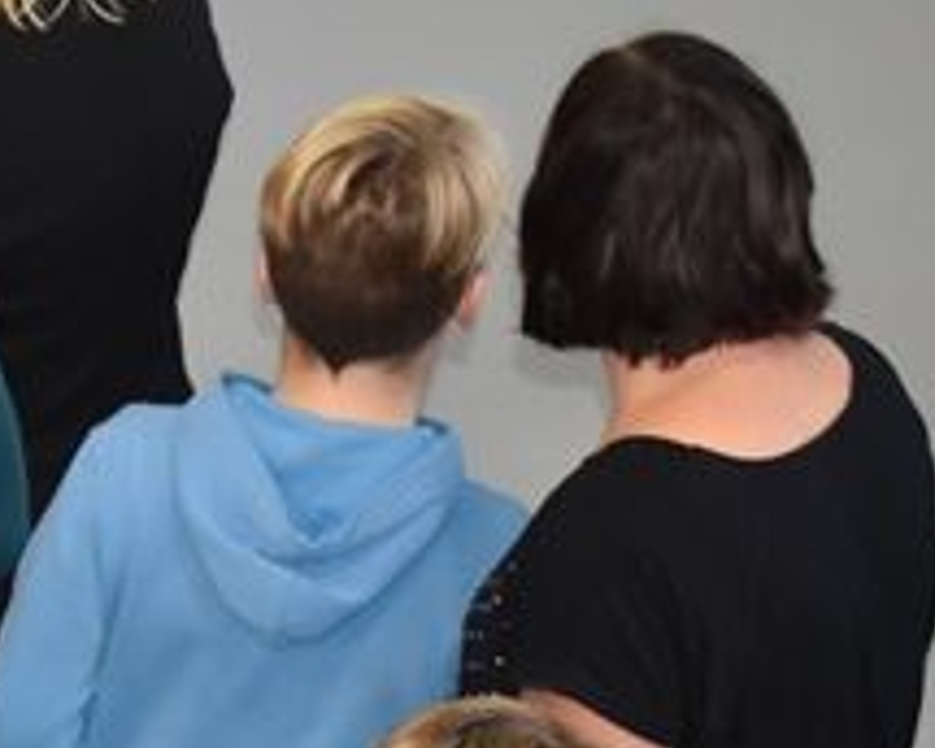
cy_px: 920
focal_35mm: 301
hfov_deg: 6.2
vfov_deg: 5.1
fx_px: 8336
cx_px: -1070
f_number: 5
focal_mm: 45
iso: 800
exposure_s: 1/80
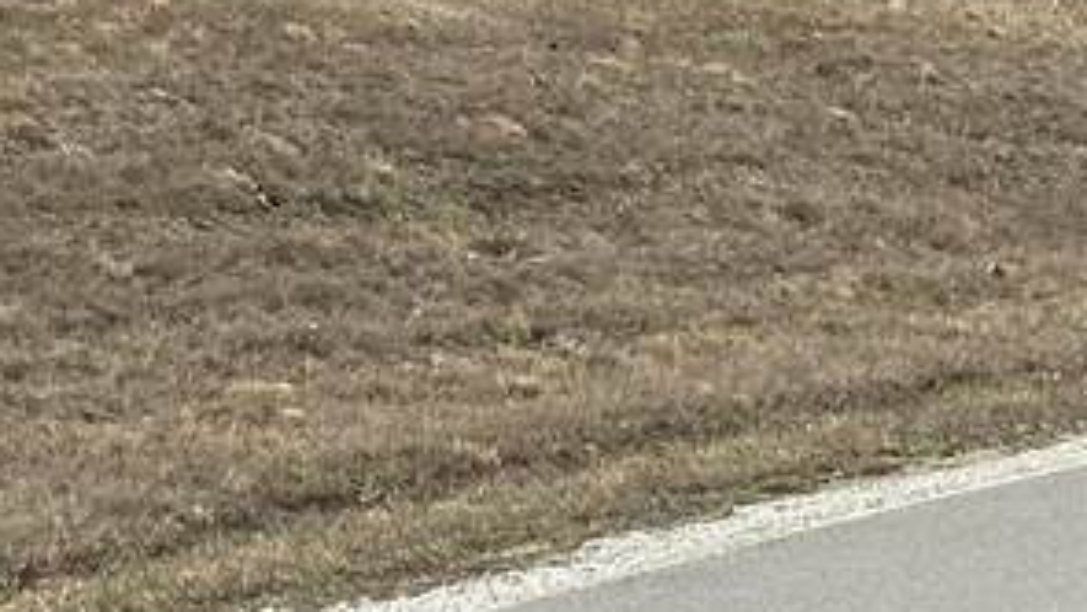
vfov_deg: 5.2
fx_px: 6543
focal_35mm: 227
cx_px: 1058
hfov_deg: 9.4
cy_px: -992
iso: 64
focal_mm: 6.86
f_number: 1.78
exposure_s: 1/836
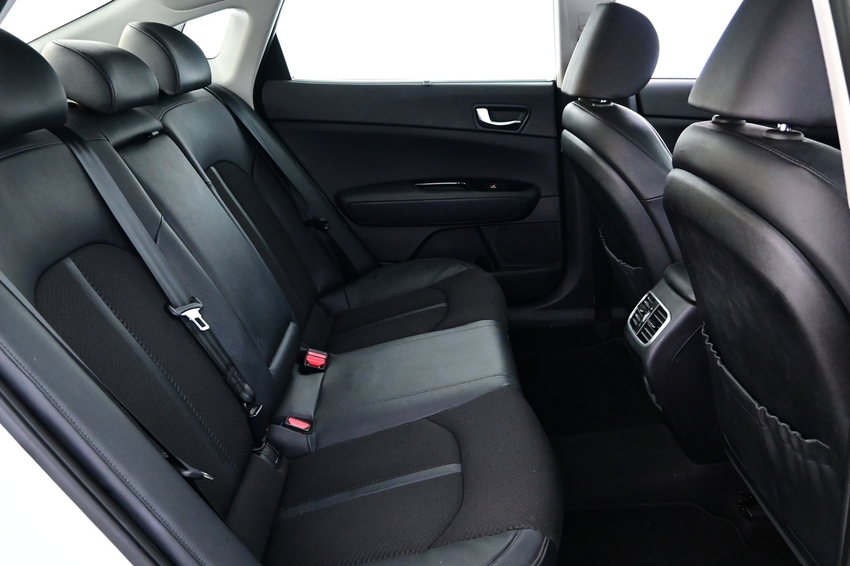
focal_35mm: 29
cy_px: 325
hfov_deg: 63.6
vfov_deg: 44.8
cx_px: 406
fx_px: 685
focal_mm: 16
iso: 4000
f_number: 3.5
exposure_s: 1/25
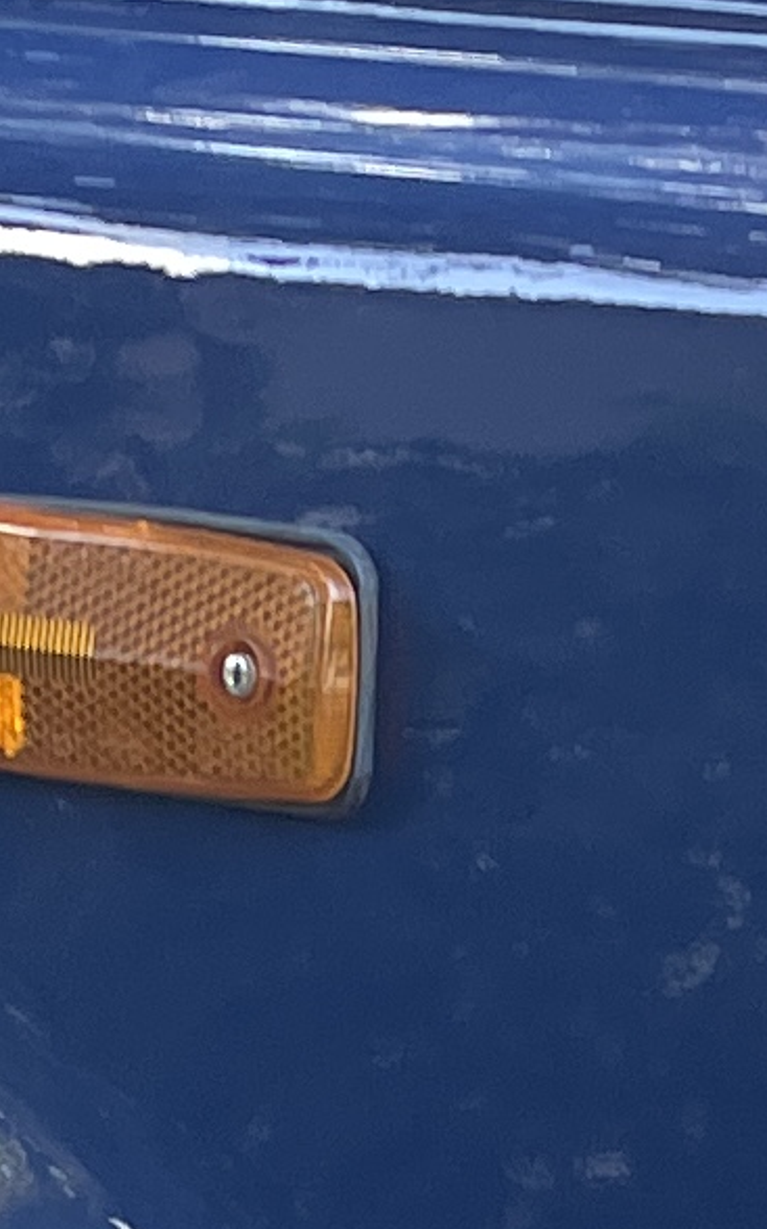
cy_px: 2661
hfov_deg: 6.9
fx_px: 6327
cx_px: 698
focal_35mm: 189
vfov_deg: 10.1
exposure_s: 1/121
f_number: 1.6
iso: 50
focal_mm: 4.2
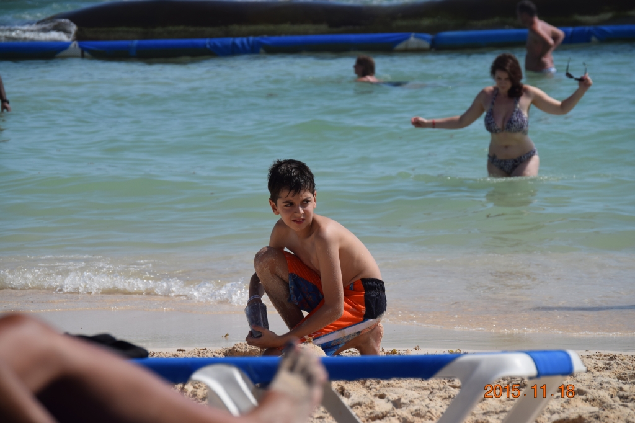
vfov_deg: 7.6
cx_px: 318
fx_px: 3174
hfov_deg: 11.4
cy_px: 212
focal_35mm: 180
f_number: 6.3
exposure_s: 1/640
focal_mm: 120
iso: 200
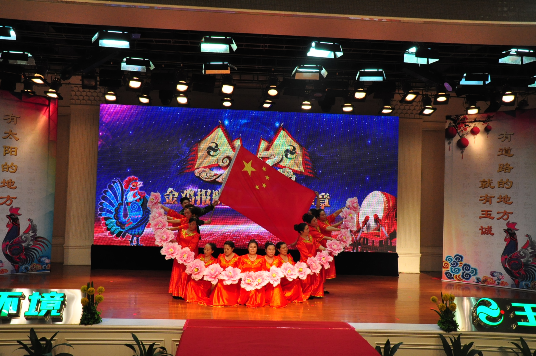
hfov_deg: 51.3
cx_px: 268
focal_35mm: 38
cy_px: 178
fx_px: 558
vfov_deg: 35.4
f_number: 7.1
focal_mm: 25
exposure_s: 1/200
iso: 1600
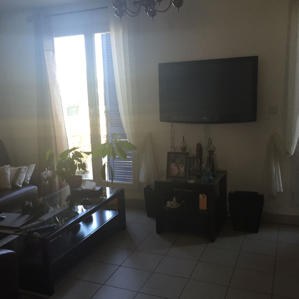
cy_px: 151
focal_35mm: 35
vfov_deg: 47.2
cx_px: 137
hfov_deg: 47.2
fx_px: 342
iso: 50
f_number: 2.2
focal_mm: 4.15
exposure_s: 1/30
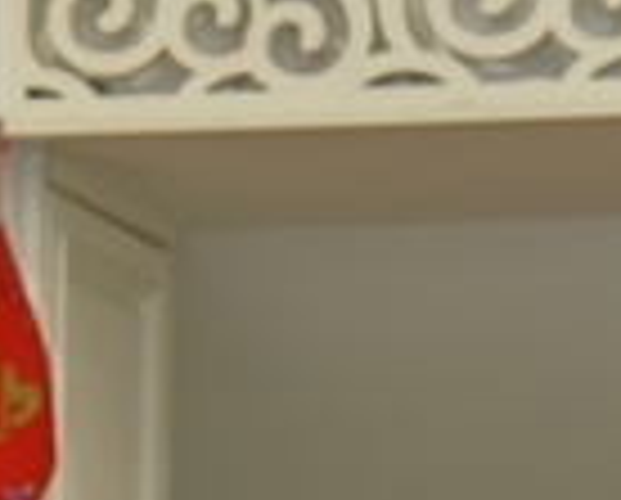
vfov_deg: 5.3
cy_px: 829
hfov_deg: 6.6
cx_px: -306
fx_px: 5286
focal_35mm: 287
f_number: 5.6
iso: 1250
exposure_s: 1/125
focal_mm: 65
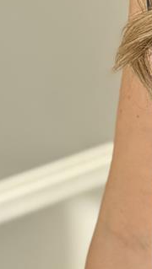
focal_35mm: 262
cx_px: 396
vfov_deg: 8.0
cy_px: 425
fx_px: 1873
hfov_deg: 4.5
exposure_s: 1/214
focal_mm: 6.76
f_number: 1.78
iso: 64
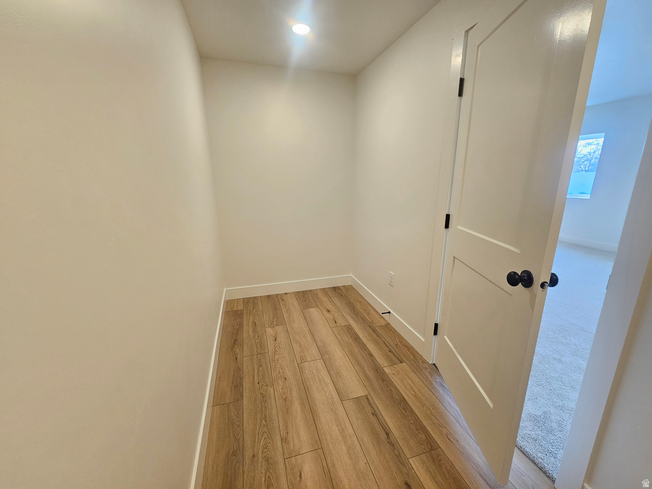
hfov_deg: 106.2
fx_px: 245
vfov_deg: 89.9
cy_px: 244
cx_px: 326
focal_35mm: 13
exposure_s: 1/60
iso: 200
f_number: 2.2
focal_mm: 2.2
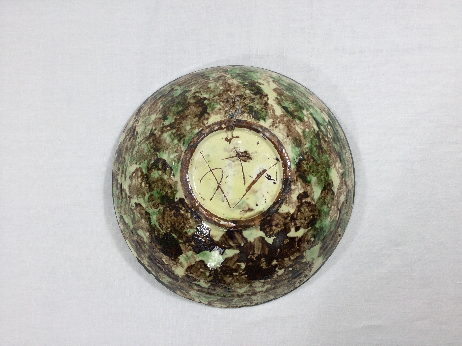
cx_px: 231
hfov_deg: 58.4
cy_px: 173
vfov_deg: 45.4
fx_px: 414
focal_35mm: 31
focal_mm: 3.3
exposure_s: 1/100
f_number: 2.4
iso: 32
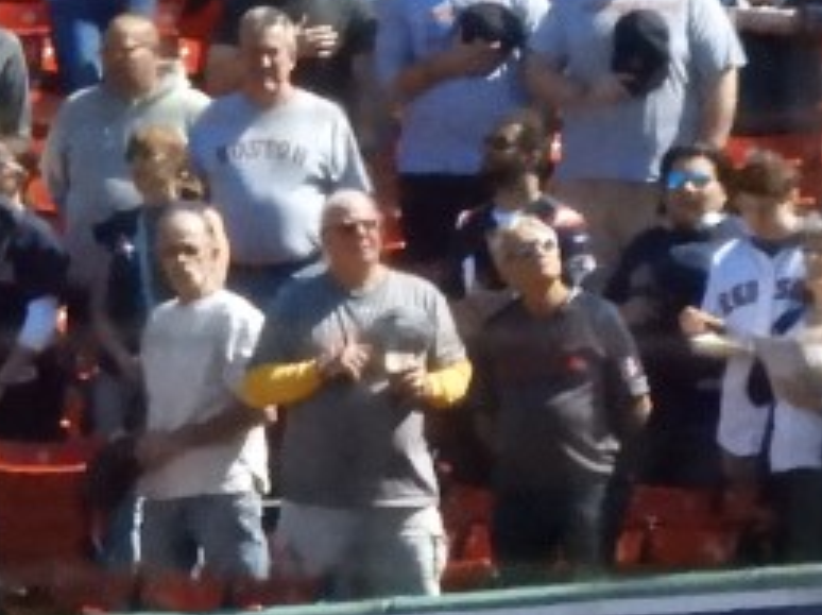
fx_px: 43771
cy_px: 548
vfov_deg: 0.8
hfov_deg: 1.1
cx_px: -860
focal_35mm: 1845
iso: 1600
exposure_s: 1/2500
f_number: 7.7
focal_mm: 59.1
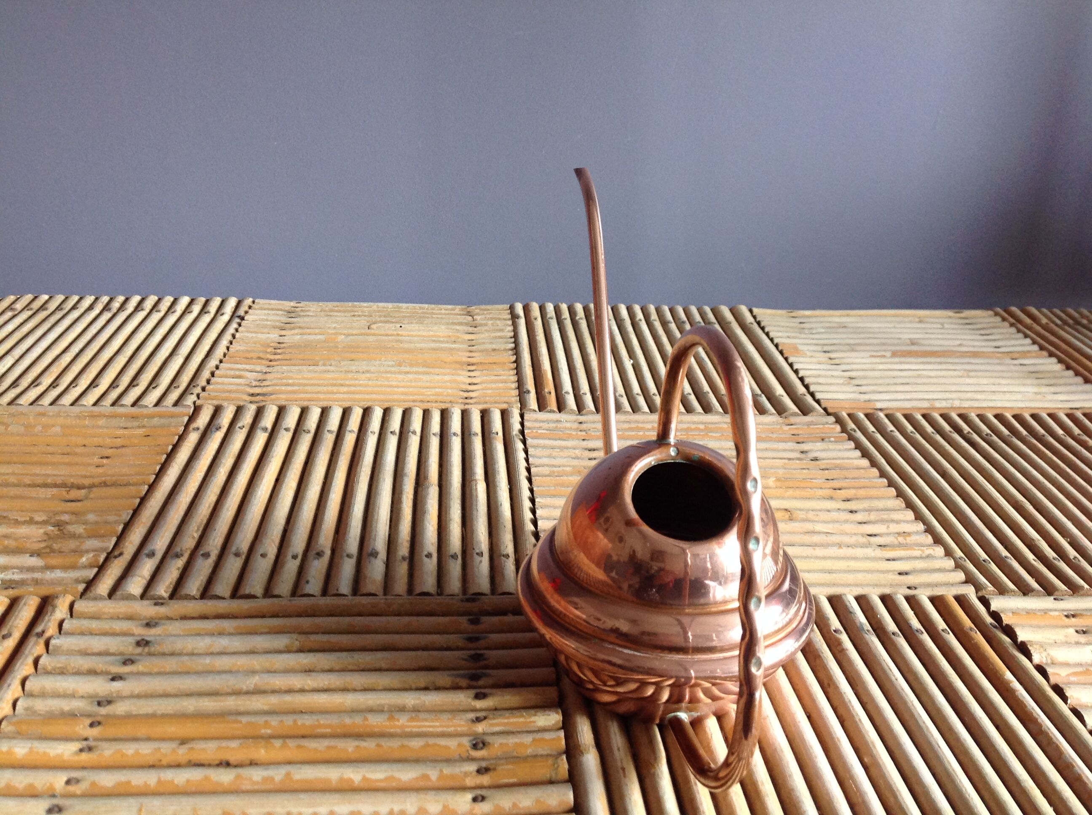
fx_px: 1102
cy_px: 408
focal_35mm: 35
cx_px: 546
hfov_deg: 52.7
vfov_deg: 40.6
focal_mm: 4.28
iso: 125
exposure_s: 1/15
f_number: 2.4
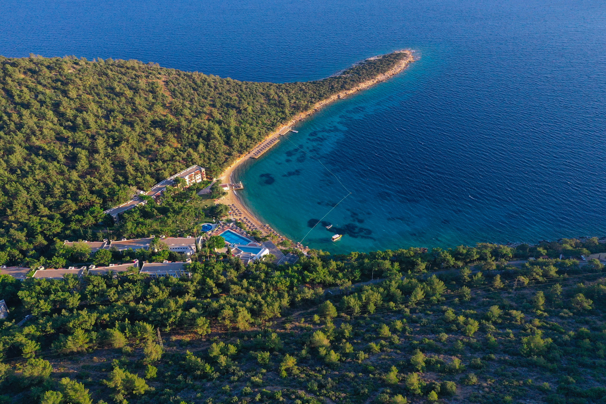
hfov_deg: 65.5
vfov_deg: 46.4
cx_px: 303
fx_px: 471
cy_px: 202
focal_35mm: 28
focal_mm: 10.26
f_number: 5.6
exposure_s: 1/500
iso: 400
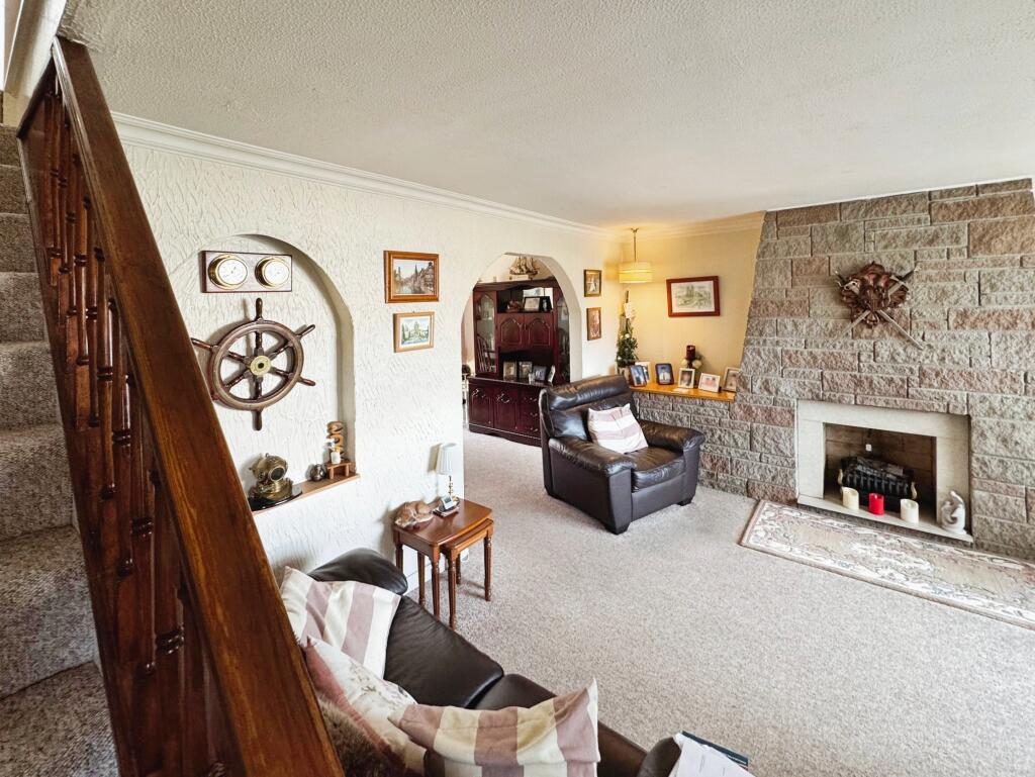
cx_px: 518
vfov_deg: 85.7
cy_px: 388
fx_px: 419
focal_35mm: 14
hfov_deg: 102.0
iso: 200
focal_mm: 2.22
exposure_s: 1/100
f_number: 2.2
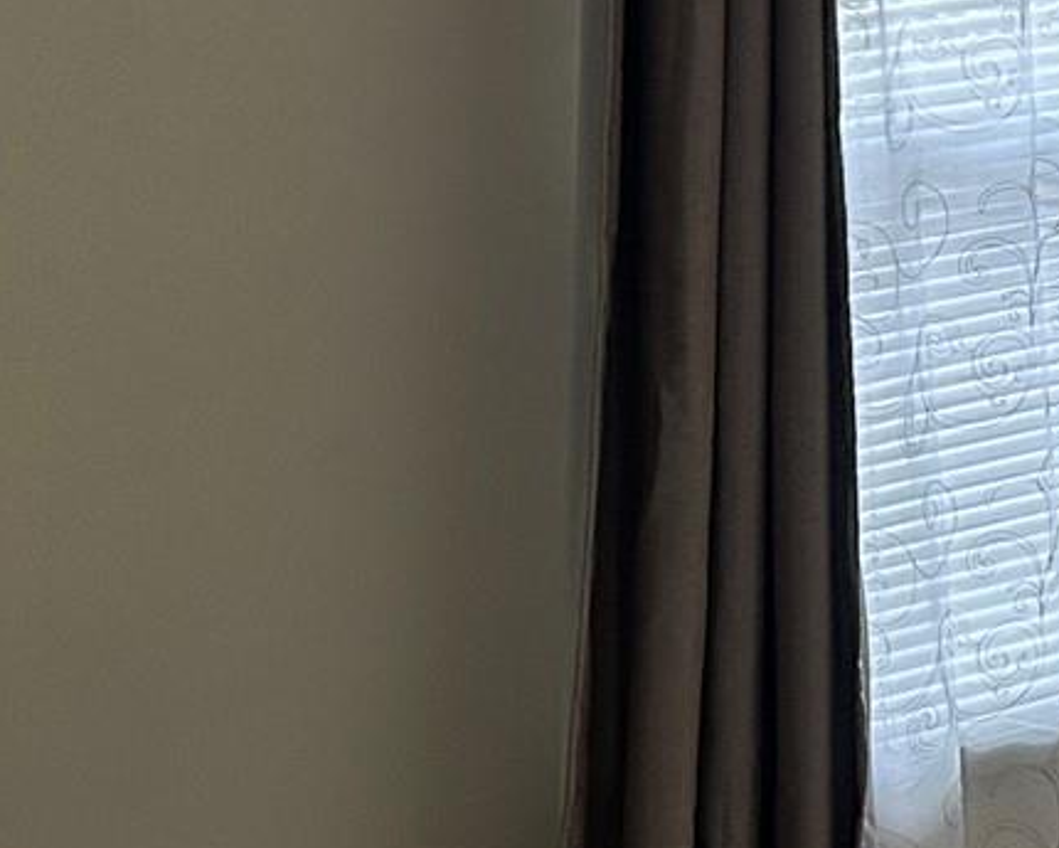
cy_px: 254
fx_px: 3792
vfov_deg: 12.7
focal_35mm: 121
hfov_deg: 14.9
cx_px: 1529
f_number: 1.5
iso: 320
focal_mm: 5.7
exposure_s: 1/60
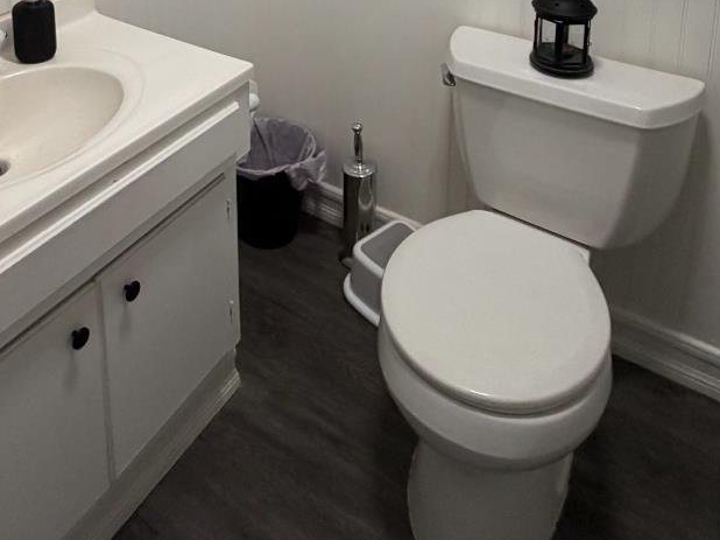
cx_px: 231
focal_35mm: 34
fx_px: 707
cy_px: -113
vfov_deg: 33.6
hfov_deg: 52.8
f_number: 2.2
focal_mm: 2.22
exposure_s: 1/60
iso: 160
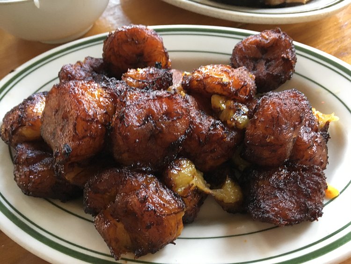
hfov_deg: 61.6
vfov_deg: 48.3
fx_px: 294
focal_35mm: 29
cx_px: 176
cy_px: 132
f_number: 2.2
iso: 200
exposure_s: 1/17
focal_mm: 4.15
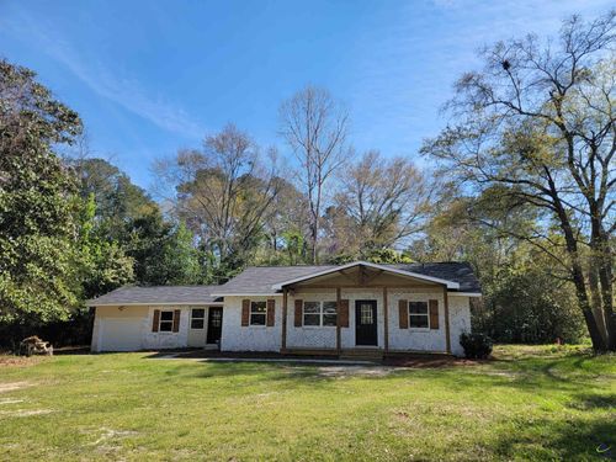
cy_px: 231
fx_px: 427
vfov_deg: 56.8
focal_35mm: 24
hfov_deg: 71.6
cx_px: 308
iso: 16
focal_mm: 6.7
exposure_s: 1/593
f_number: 1.8
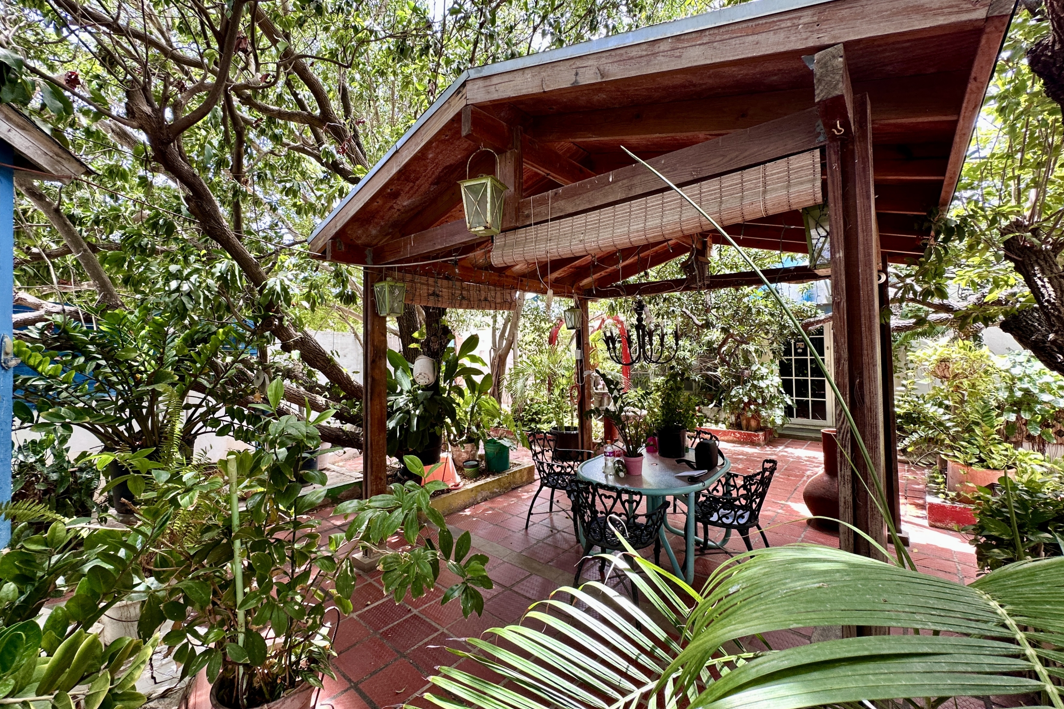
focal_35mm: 15
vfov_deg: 77.3
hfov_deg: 100.4
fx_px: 443
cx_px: 521
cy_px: 343
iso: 80
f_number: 2.2
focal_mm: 2.22
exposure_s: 1/99
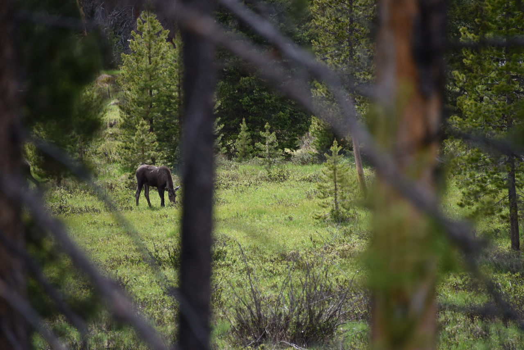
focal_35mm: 300
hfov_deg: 6.9
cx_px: 262
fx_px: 4367
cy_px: 175
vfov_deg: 4.6
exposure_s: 1/640
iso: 280
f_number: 5.6
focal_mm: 300
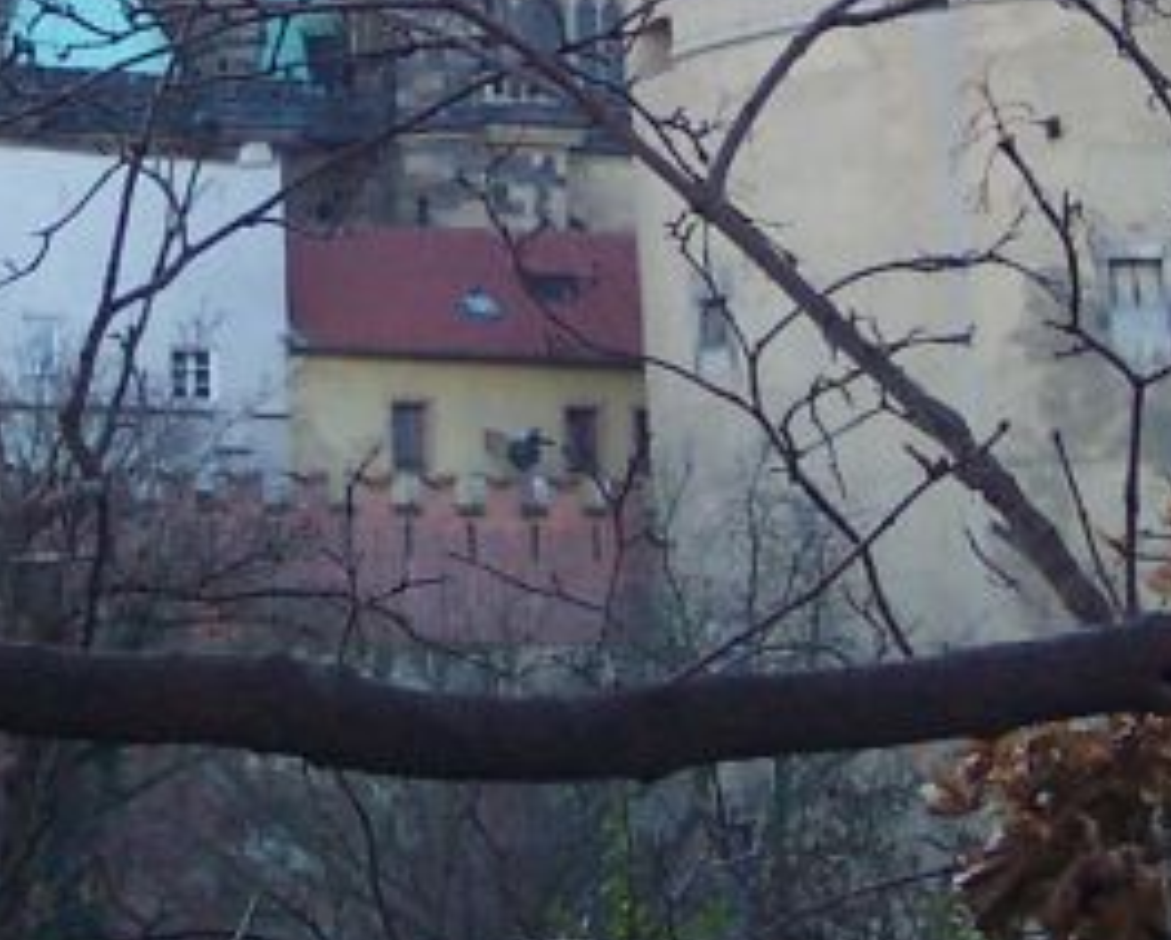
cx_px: 552
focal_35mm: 134
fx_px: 4649
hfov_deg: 14.4
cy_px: -169
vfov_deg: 11.3
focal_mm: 8
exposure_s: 1/250
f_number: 2.8
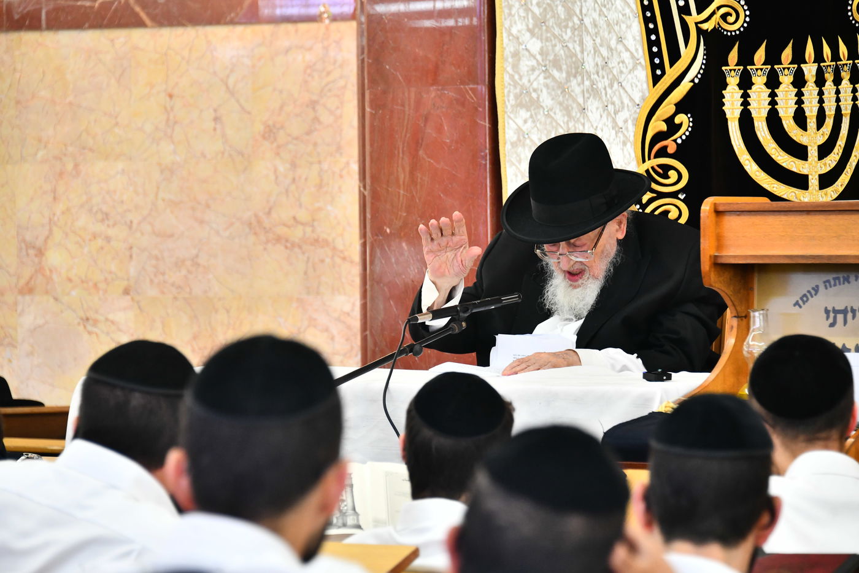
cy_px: 286
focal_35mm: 170
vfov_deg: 8.1
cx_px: 430
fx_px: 4056
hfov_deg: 12.1
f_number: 5.6
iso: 2000
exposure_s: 1/160
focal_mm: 170
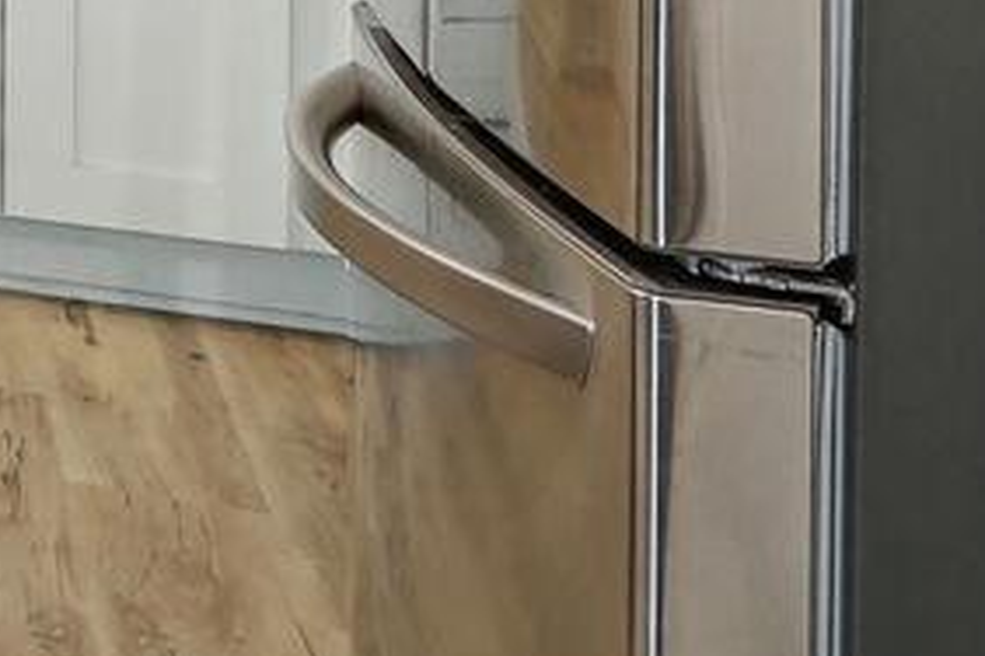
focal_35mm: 98
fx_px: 2681
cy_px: -576
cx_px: -1649
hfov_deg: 12.9
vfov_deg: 12.6
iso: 800
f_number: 8
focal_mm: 16
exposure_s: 1/40
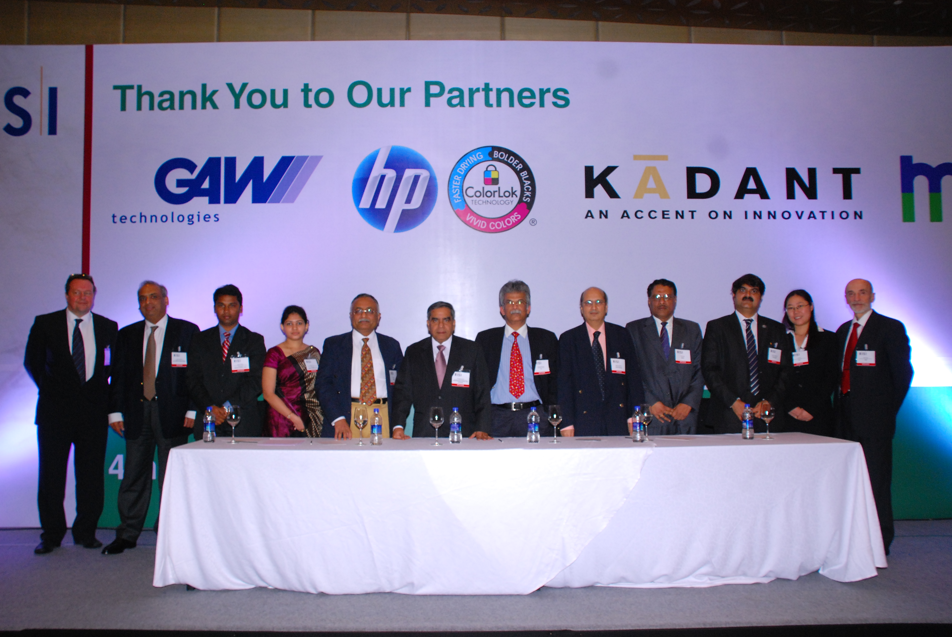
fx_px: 794
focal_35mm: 30
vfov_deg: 43.7
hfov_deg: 61.9
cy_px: 318
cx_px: 476
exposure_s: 1/50
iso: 640
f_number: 5
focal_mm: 20
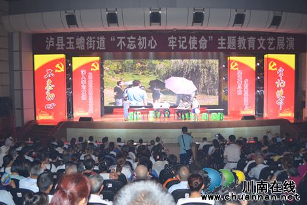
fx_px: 299
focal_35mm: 35
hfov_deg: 54.4
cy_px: 103
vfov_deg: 37.9
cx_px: 160
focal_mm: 22
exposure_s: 1/60
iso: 1000
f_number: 4
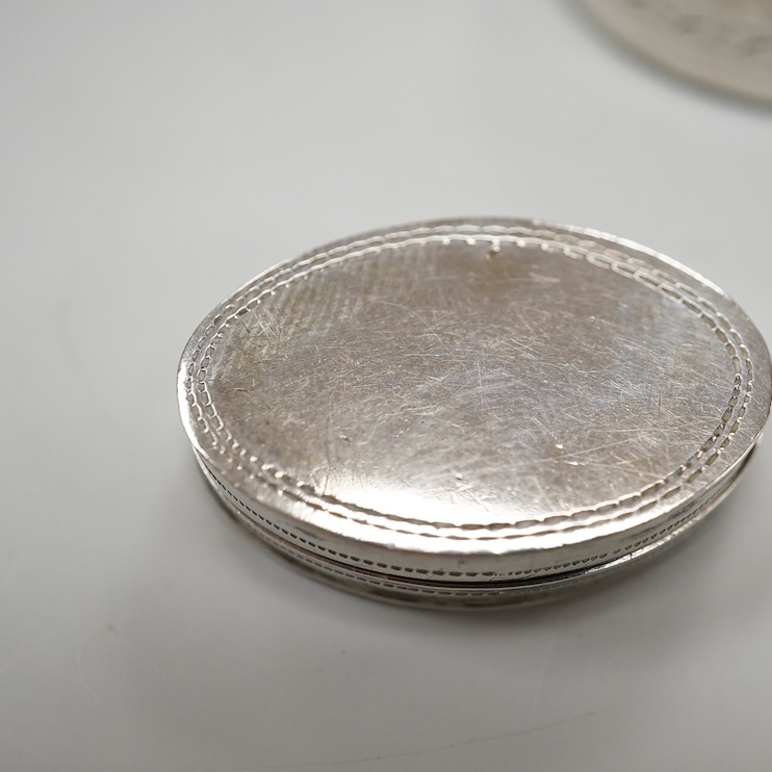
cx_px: 512
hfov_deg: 29.4
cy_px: 388
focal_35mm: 58
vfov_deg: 29.6
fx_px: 1463
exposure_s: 1/400
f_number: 8
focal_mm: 30
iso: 2500
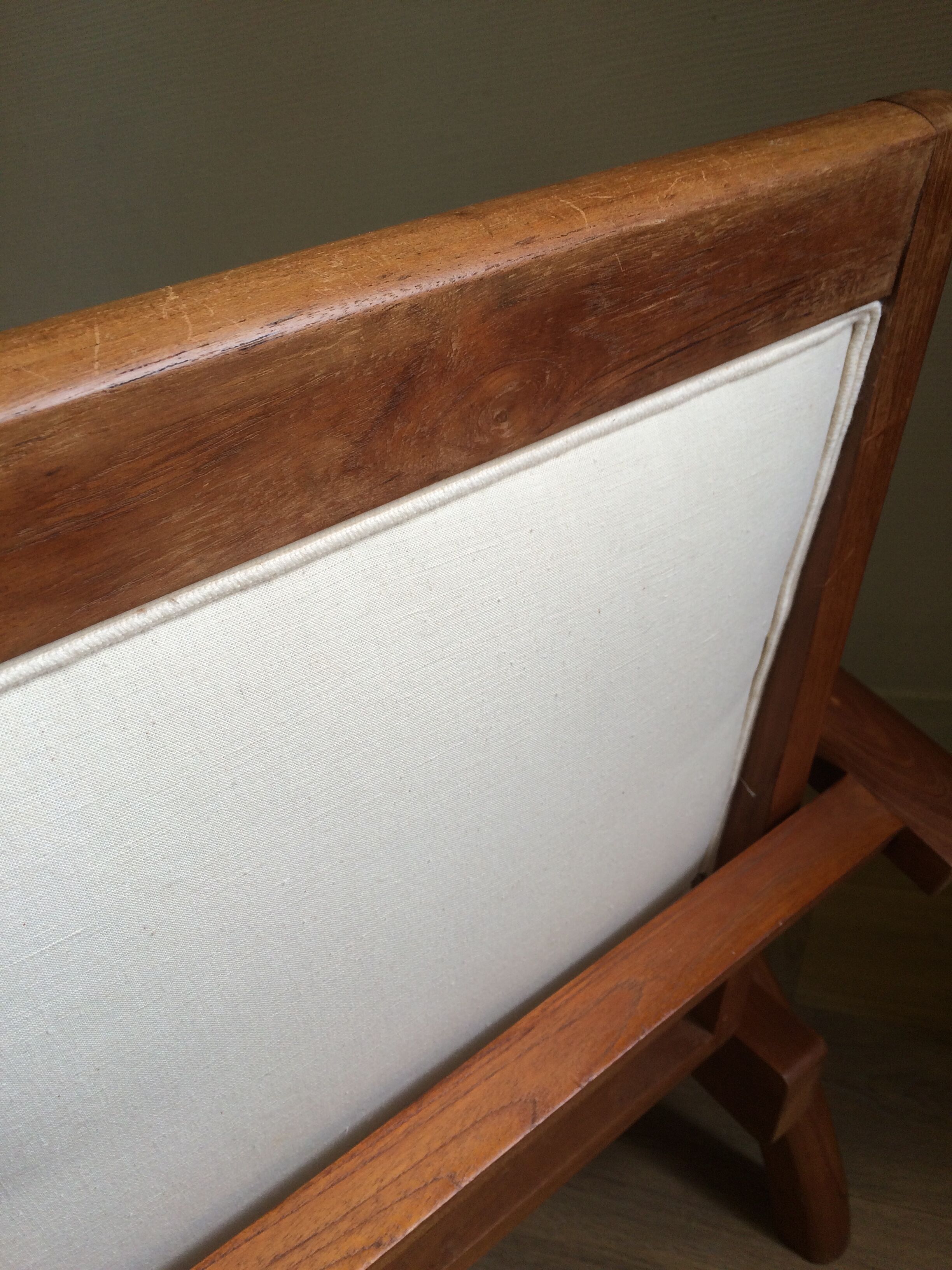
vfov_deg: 61.7
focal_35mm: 29
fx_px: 1063
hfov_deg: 48.2
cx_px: 476
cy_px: 635
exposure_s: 1/60
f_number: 2.2
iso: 50
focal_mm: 4.15
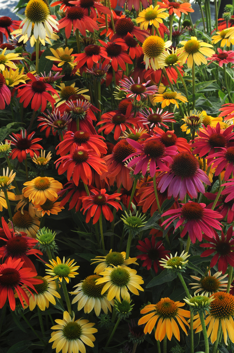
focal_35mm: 105
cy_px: 176
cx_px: 117
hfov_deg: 13.0
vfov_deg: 19.5
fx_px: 1026
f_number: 16
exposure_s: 1/50
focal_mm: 70
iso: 200
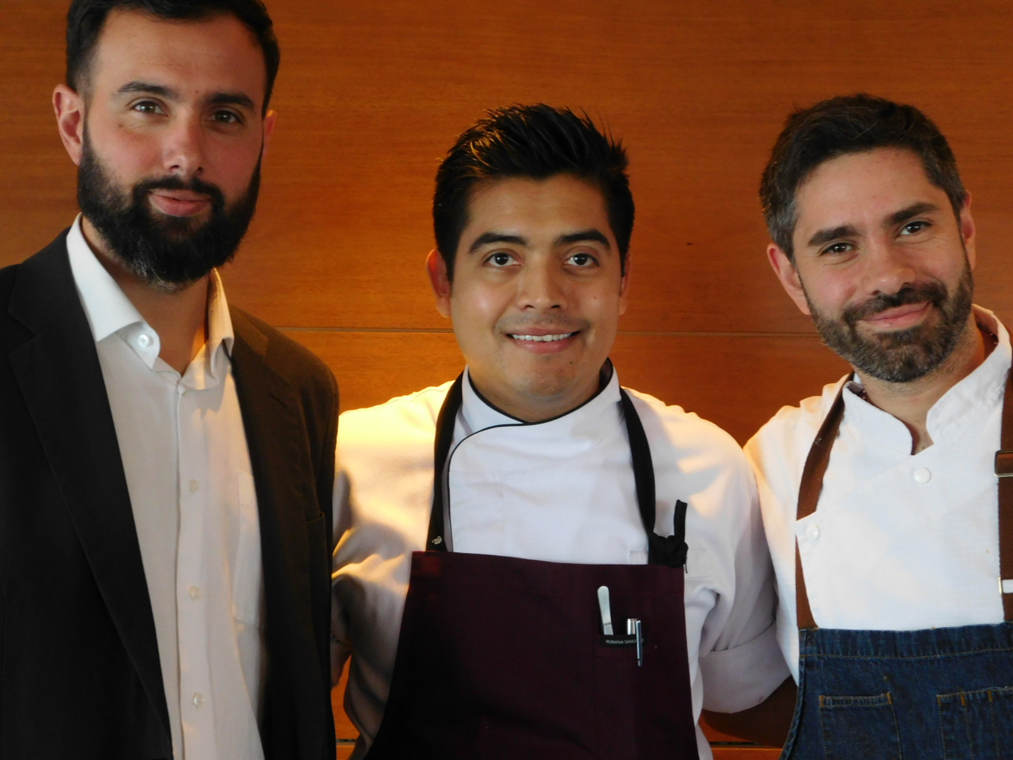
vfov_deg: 24.8
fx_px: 1727
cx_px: 506
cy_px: 380
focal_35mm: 59
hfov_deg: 32.7
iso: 400
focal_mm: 10.4
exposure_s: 1/20
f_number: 4
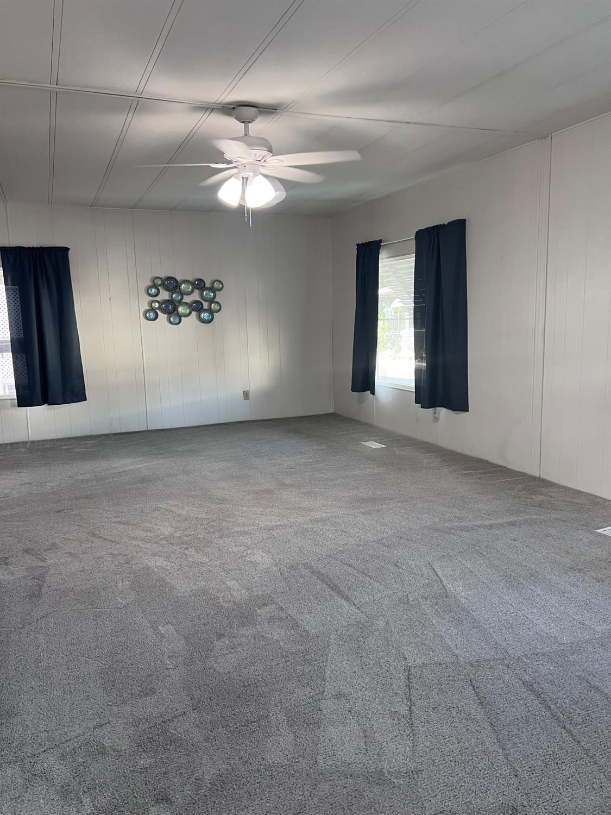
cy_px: 408
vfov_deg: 67.3
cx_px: 306
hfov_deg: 53.1
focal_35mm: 26
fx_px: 612
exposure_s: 1/72
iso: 125
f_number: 1.5
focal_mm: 5.7
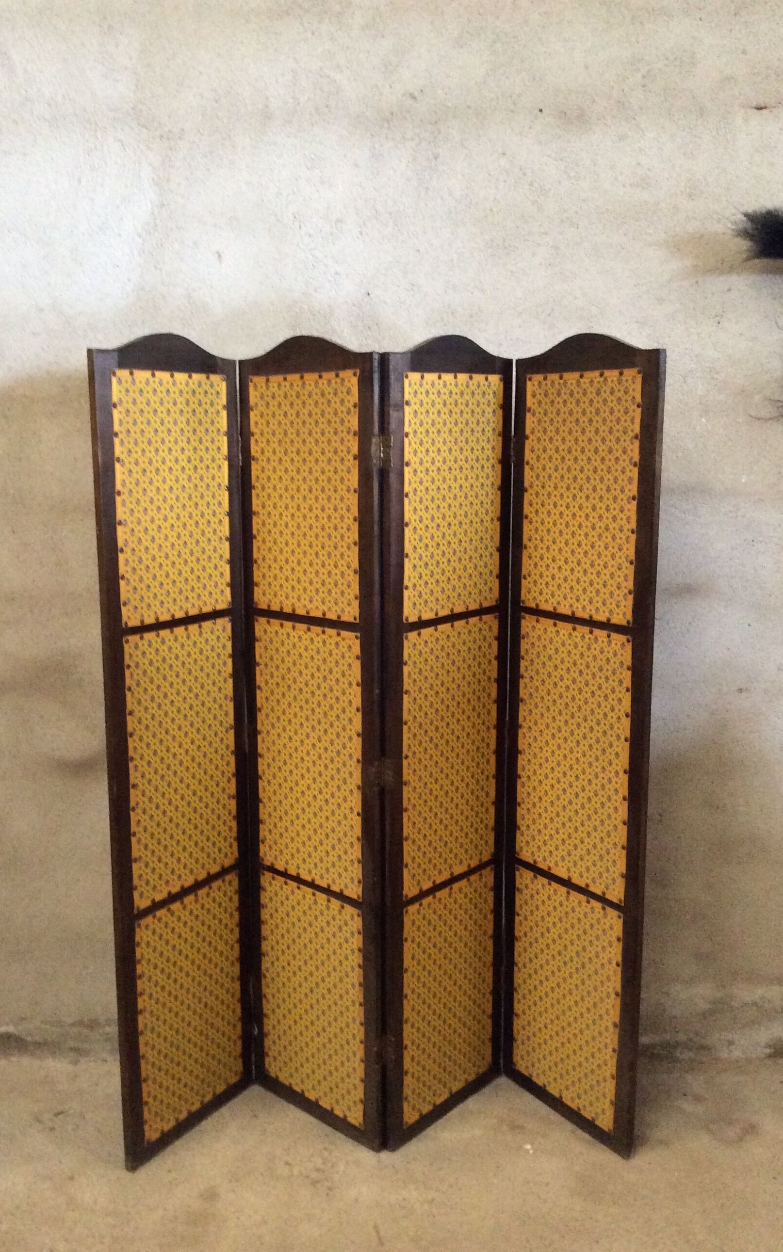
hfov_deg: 37.3
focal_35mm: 34
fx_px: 1161
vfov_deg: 56.7
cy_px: 626
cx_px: 381
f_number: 2.4
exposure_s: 1/17
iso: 320
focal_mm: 3.3
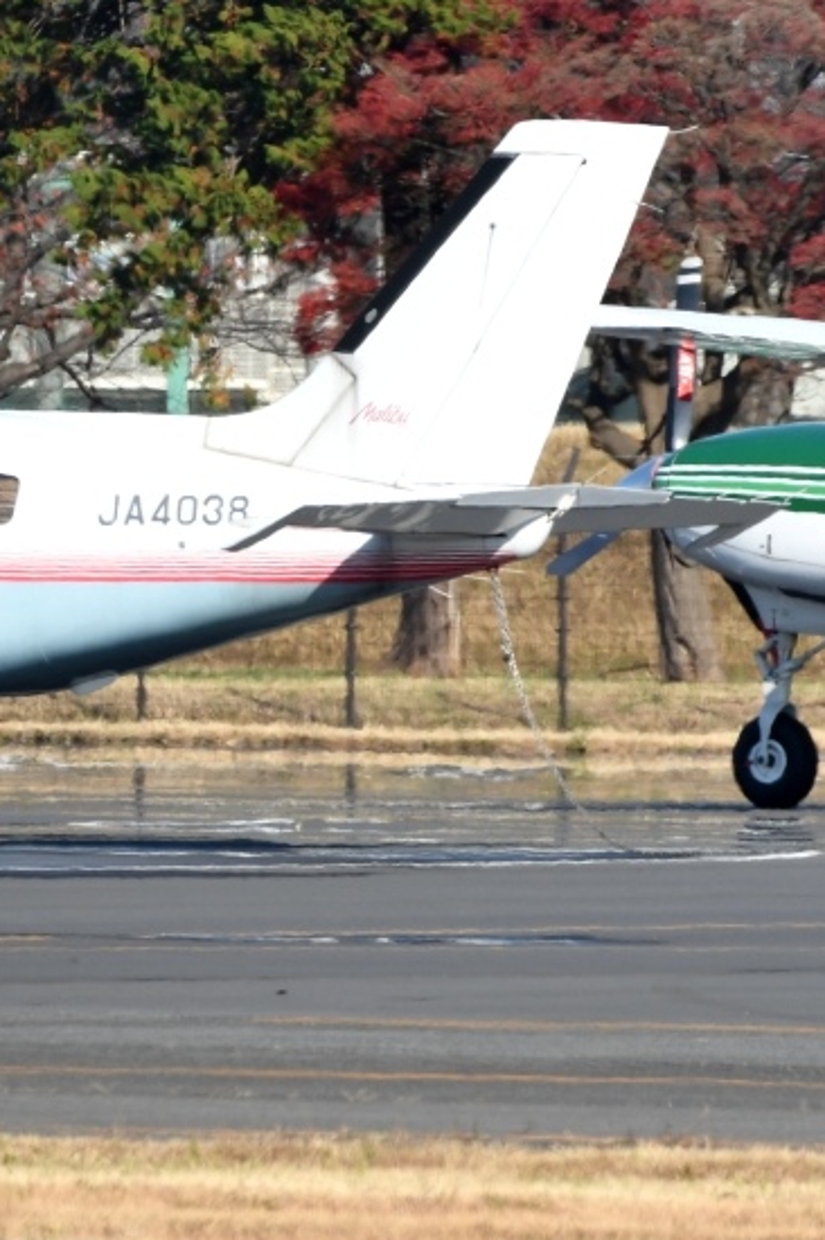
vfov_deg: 1.7
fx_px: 42331
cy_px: 630
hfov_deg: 1.1
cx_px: -266
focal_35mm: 1230
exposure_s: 1/800
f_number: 8
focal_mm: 440
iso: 400
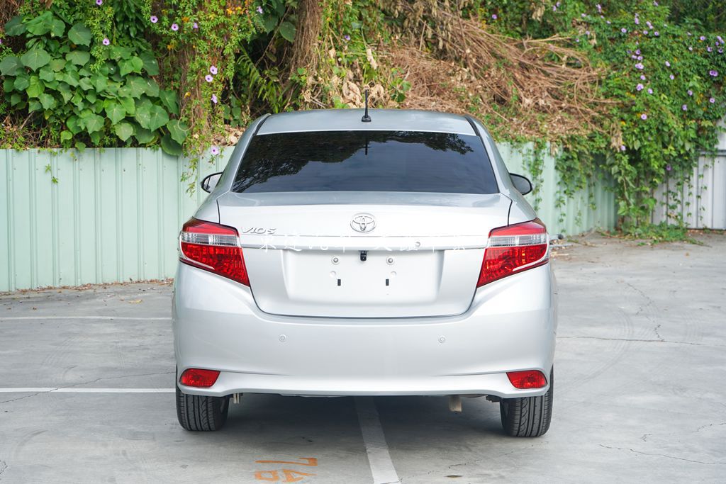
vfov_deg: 21.6
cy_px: 242
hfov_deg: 31.9
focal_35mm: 63
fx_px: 1271
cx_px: 363
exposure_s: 1/125
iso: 100
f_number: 7.1
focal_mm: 63
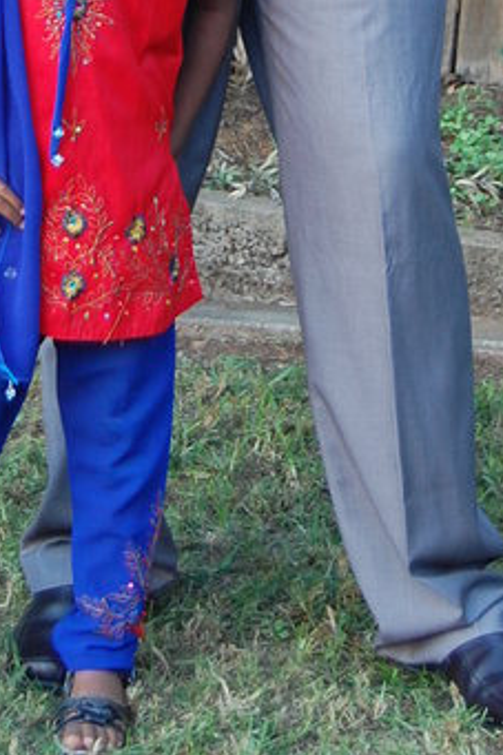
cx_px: 265
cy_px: -164
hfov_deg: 8.7
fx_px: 3304
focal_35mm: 158
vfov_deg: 12.7
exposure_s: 1/80
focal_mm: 35
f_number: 4.8
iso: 400
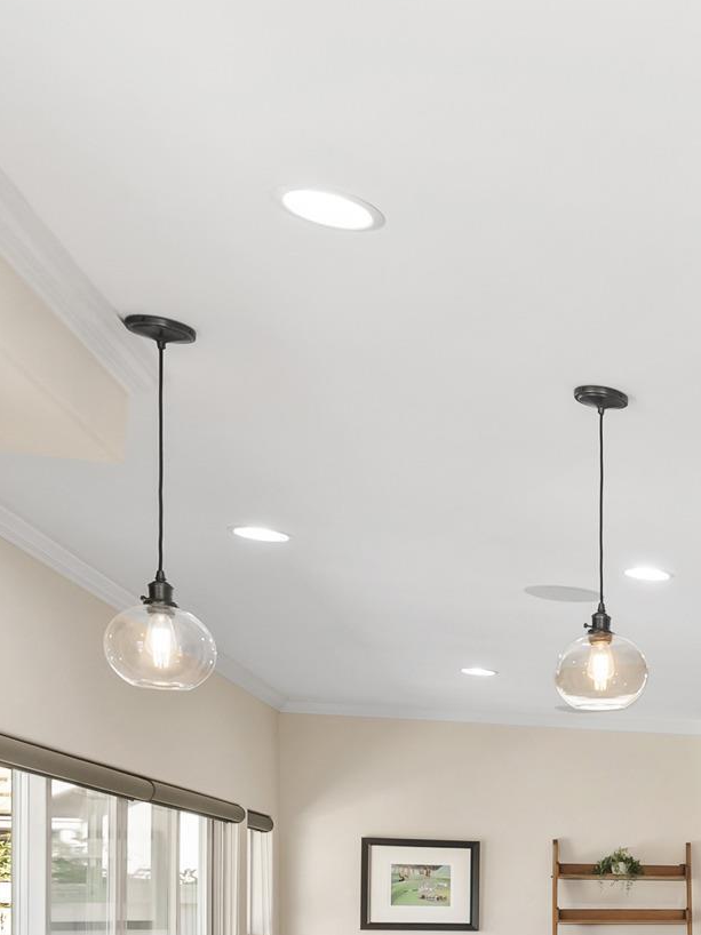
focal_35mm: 50
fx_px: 1351
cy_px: 937
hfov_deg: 19.8
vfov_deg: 34.7
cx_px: 1316
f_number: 8
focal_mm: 17
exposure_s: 1/8
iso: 500
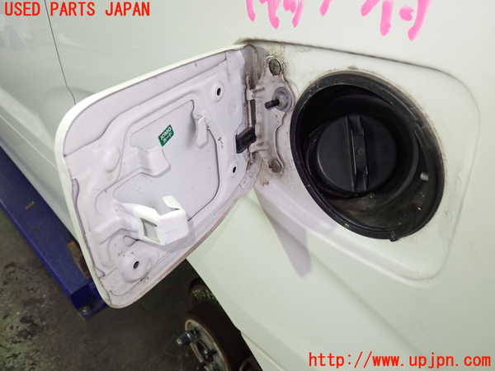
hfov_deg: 60.0
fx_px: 429
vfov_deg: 46.8
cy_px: 186
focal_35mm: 30
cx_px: 248
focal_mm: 5.4
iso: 320
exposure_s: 1/30
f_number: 2.3
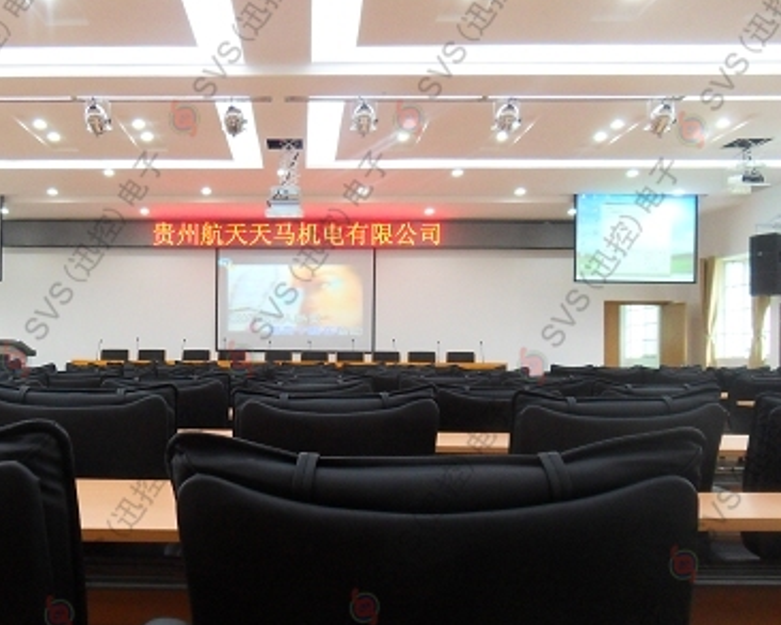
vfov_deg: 45.7
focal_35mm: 32
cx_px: 290
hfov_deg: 55.0
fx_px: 740
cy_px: 351
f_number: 3.3
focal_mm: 4.2
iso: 320
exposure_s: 1/30
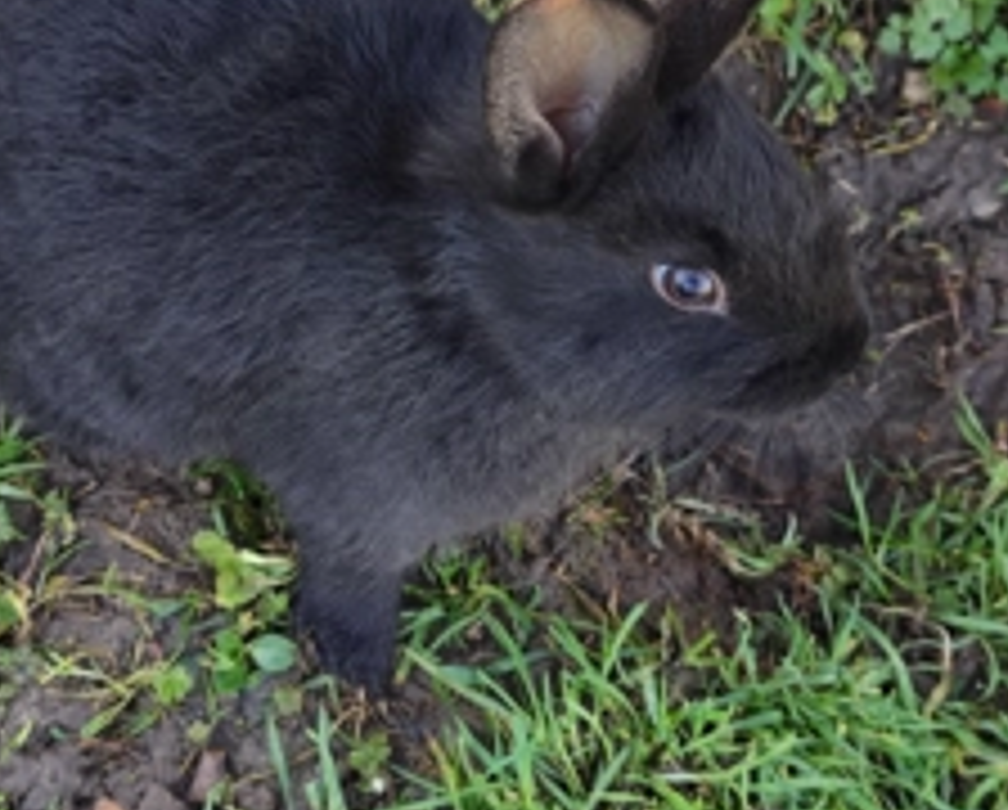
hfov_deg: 21.9
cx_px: 477
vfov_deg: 17.4
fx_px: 2600
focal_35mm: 87
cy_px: 81
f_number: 1.6
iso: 64
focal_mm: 6.55
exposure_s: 1/100
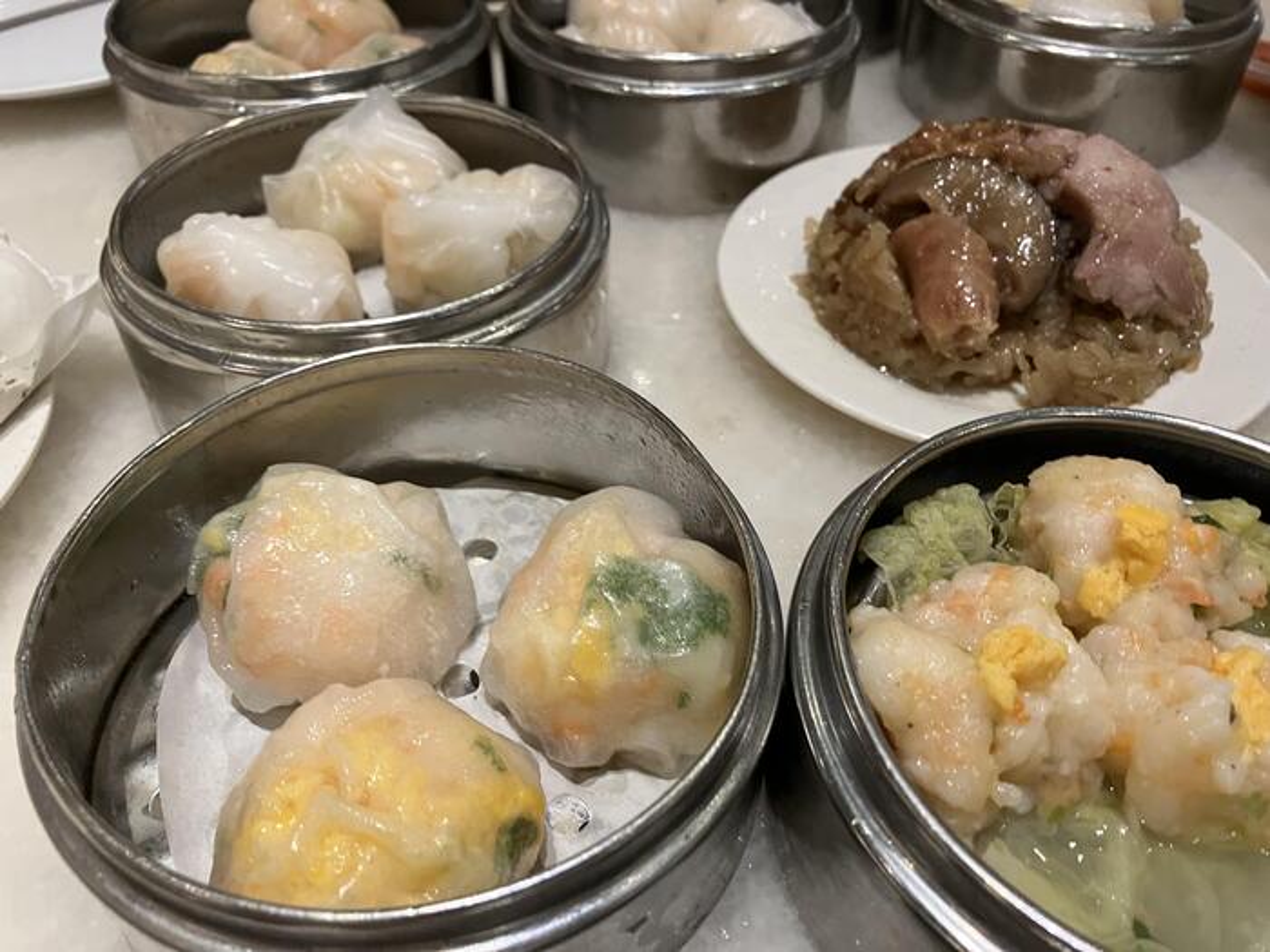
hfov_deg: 63.4
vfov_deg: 49.7
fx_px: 1027
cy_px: 476
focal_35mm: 28
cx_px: 635
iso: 250
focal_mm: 3.99
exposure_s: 1/60
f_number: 1.8
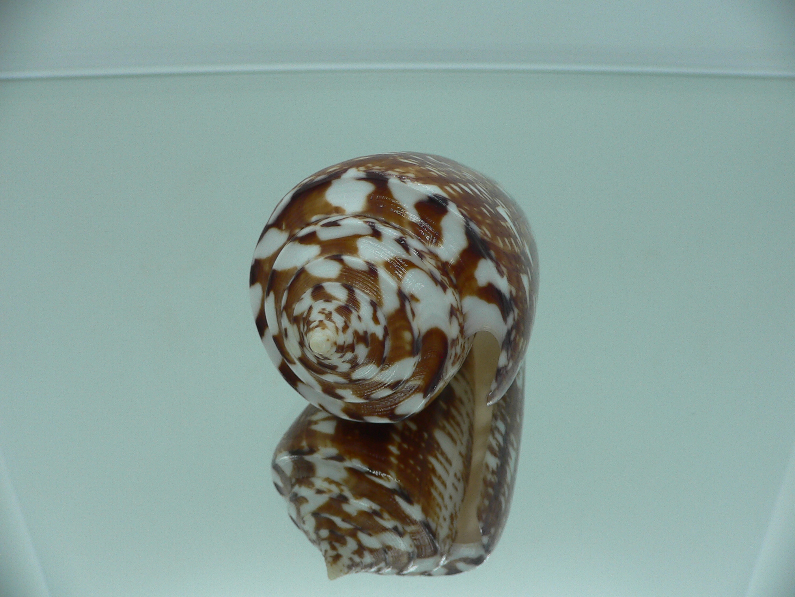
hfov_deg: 52.6
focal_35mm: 35
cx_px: 398
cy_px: 298
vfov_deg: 40.7
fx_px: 804
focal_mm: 4.6
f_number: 2.8
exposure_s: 1/60
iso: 80
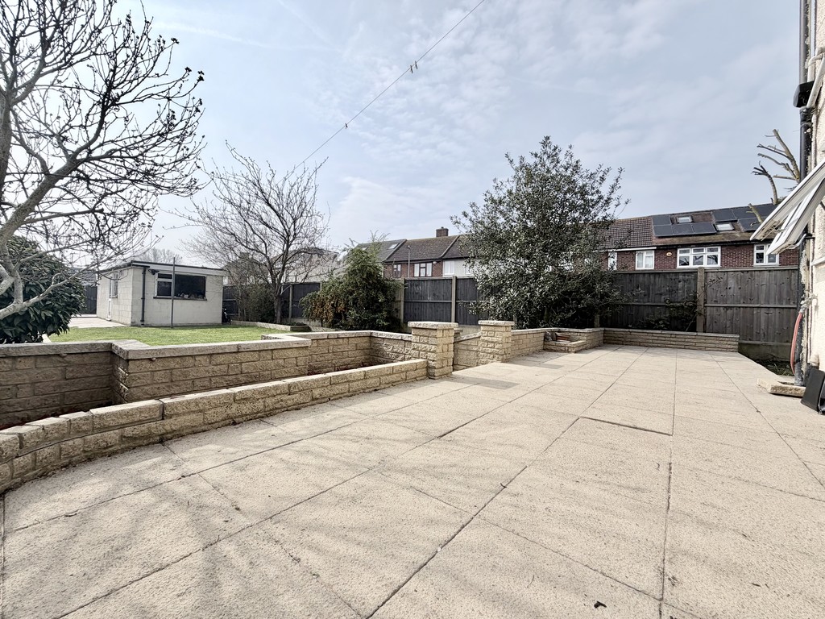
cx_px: 412
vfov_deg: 85.7
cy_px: 310
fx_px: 334
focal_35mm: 14
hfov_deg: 102.1
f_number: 2.2
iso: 20
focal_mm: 2.22
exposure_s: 1/1572
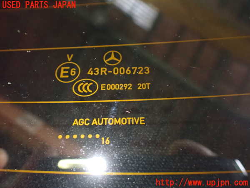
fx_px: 217
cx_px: 125
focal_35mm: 30
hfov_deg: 60.0
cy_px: 94
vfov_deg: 46.8
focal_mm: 5.4
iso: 1250
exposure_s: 1/30
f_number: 2.3
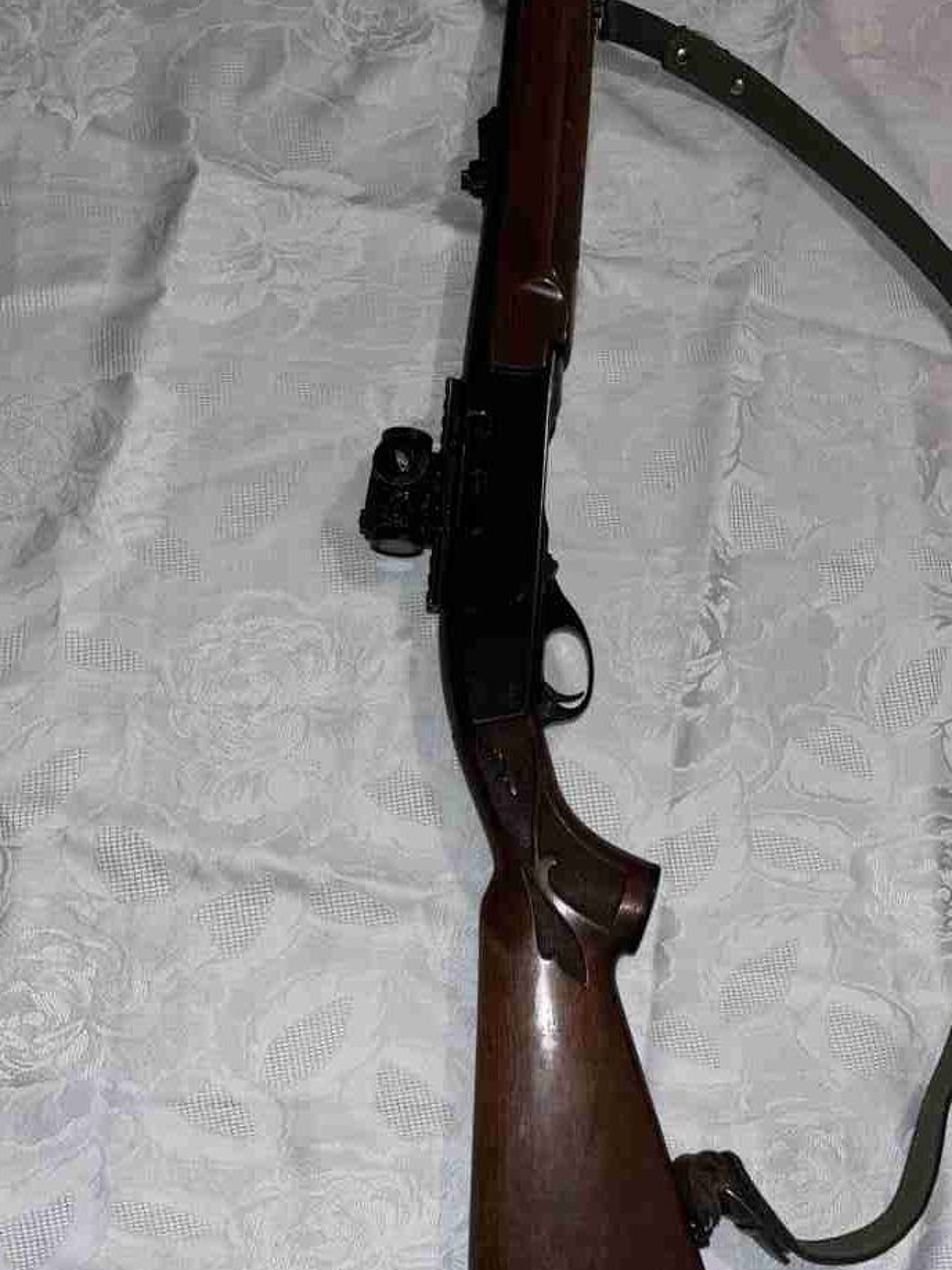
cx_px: 506
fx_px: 1247
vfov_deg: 53.9
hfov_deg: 41.8
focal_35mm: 34
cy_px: 682
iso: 50
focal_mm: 5.1
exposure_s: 1/33
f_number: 1.6
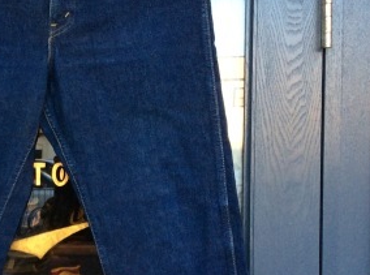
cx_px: 64
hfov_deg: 24.3
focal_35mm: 79
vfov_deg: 18.5
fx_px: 842
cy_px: 169
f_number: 2.4
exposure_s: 1/100
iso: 64
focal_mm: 3.3
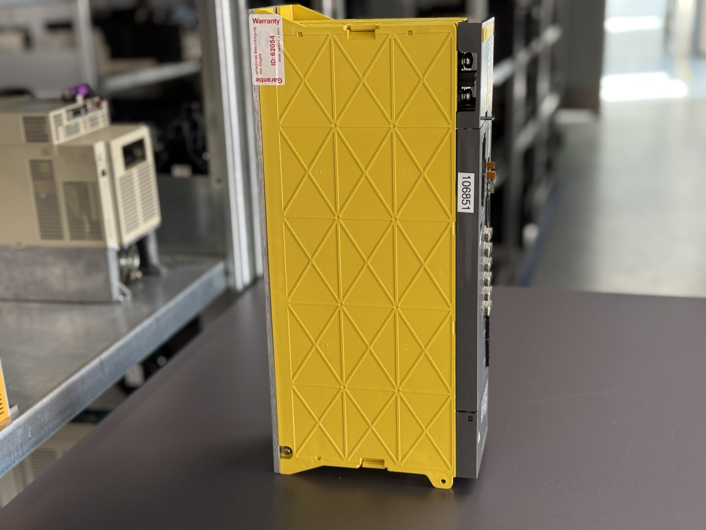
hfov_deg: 39.7
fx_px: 979
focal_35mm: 48
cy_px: 265
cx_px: 353
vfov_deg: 30.3
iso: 160
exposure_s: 1/50
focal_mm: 6.76
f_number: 1.78
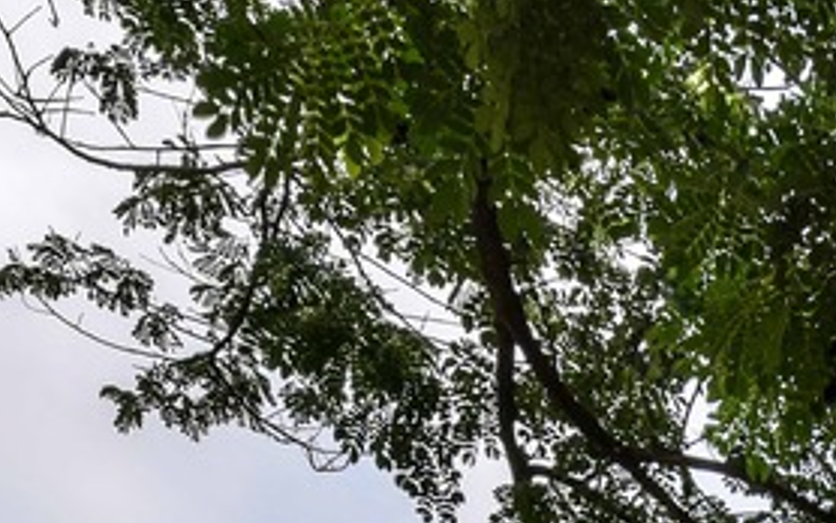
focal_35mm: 77
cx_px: 1353
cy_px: 1392
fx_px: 1755
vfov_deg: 12.1
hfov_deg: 21.2
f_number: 14
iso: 31
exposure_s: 1/15
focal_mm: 14
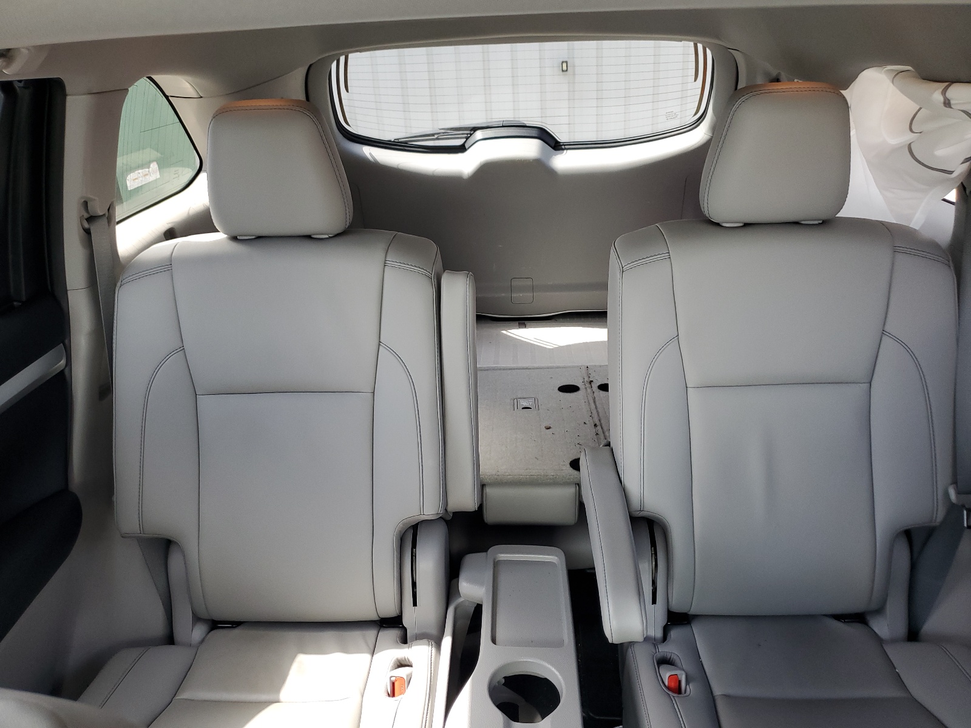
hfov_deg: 67.3
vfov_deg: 53.1
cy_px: 364
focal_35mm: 26
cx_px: 486
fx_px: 729
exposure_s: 1/120
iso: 77
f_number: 1.5
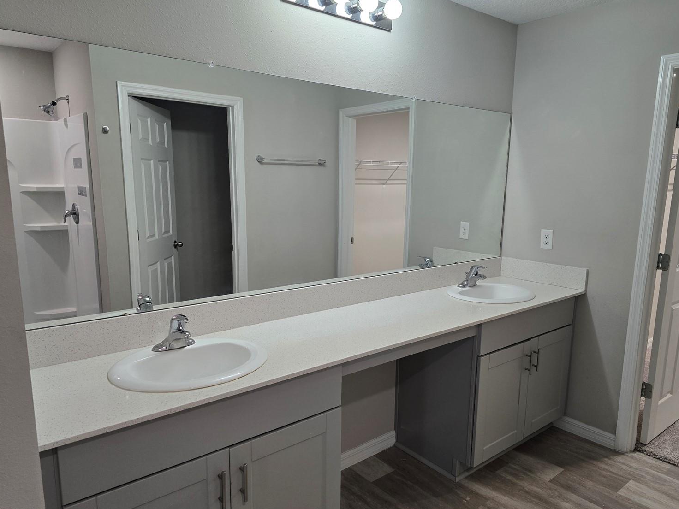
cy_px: 267
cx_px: 351
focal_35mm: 25
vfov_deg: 54.9
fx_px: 490
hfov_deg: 69.4
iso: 100
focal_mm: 6.3
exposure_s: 1/120
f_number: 1.7
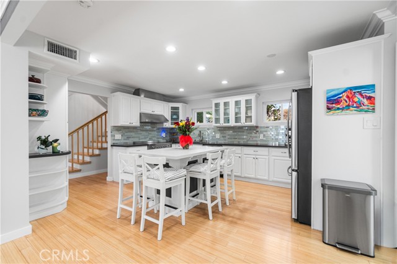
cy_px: 132
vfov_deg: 77.3
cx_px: 198
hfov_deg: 100.4
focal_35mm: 15
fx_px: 165
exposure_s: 1/80
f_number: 7.1
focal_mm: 10
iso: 320
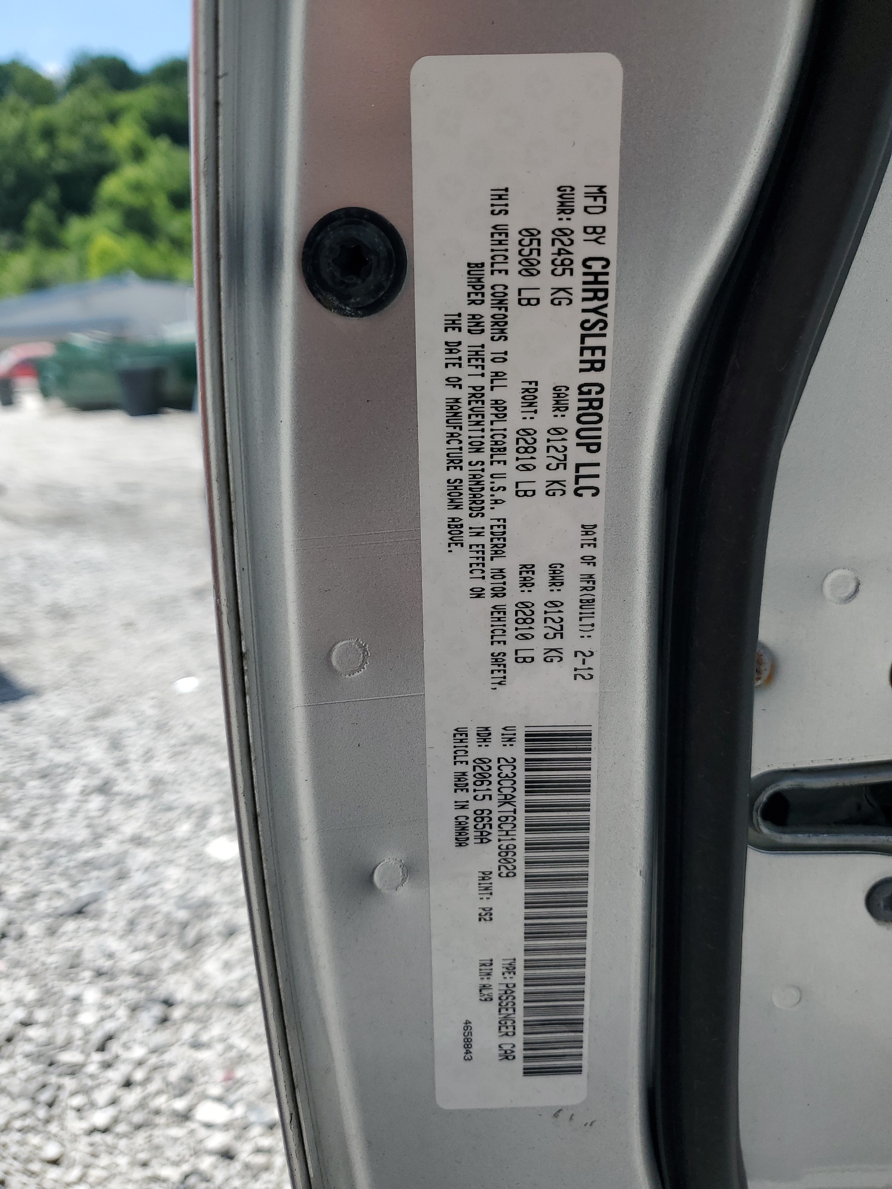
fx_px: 893
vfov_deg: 67.3
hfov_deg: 53.1
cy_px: 594
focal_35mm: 26
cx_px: 446
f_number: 1.5
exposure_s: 1/1667
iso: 50
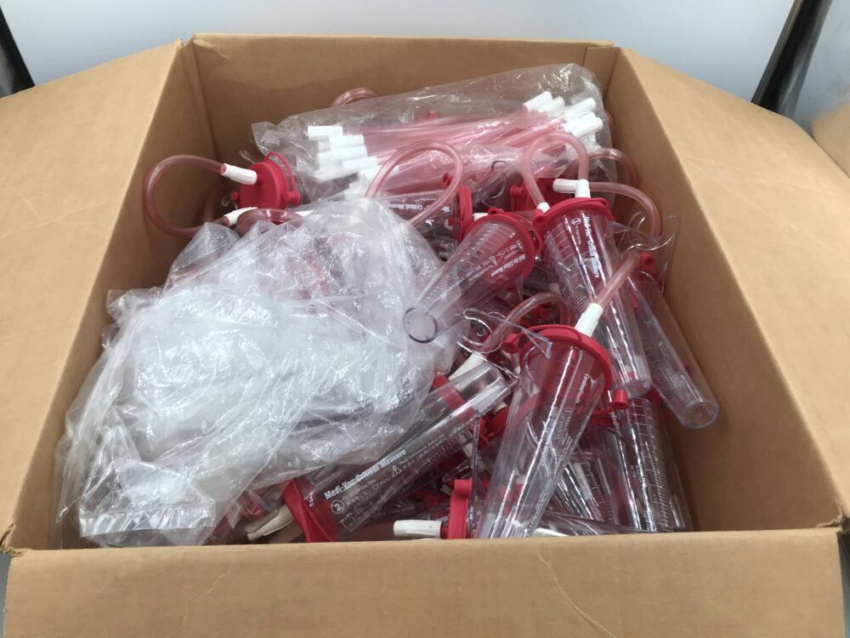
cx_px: 425
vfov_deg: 49.7
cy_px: 319
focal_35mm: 28
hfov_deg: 63.4
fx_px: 688
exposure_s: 1/60
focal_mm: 3.99
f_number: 1.8
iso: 25
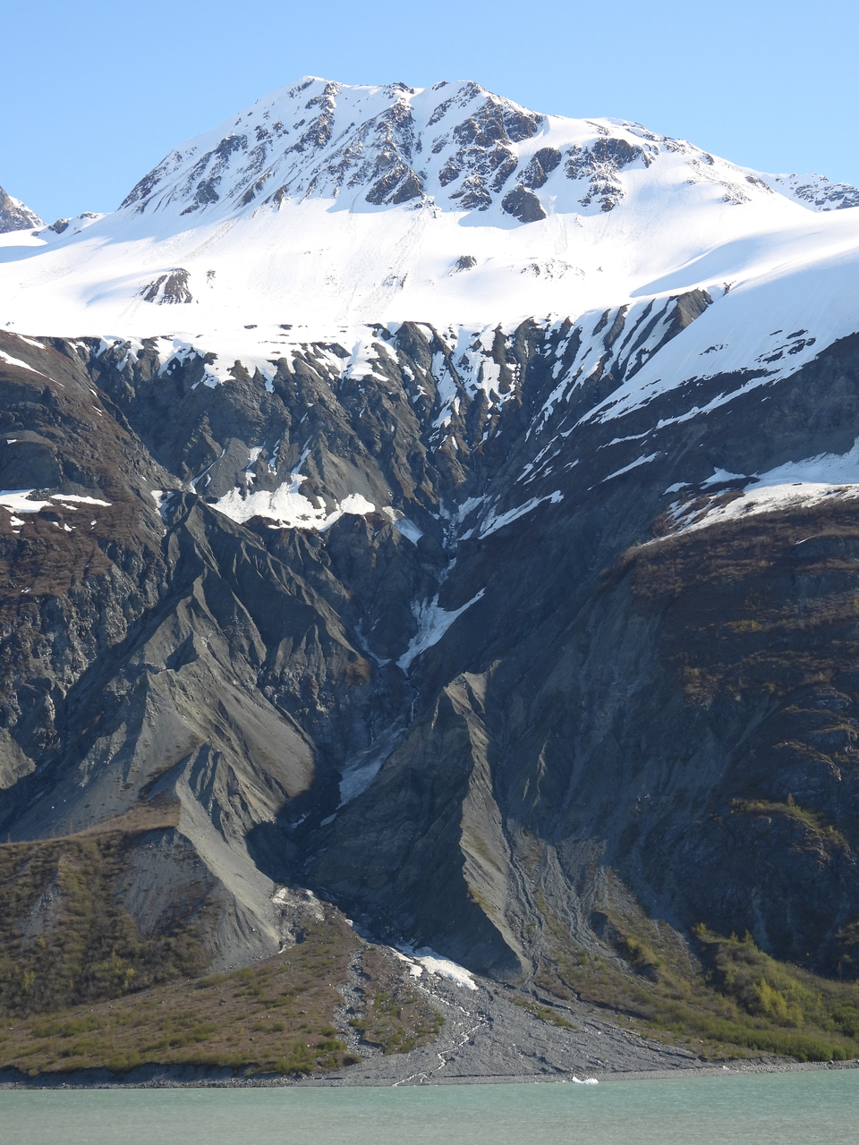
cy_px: 572
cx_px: 430
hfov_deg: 19.6
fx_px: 2482
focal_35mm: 75
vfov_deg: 26.0
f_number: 3.5
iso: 100
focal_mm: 13.4
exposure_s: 1/800
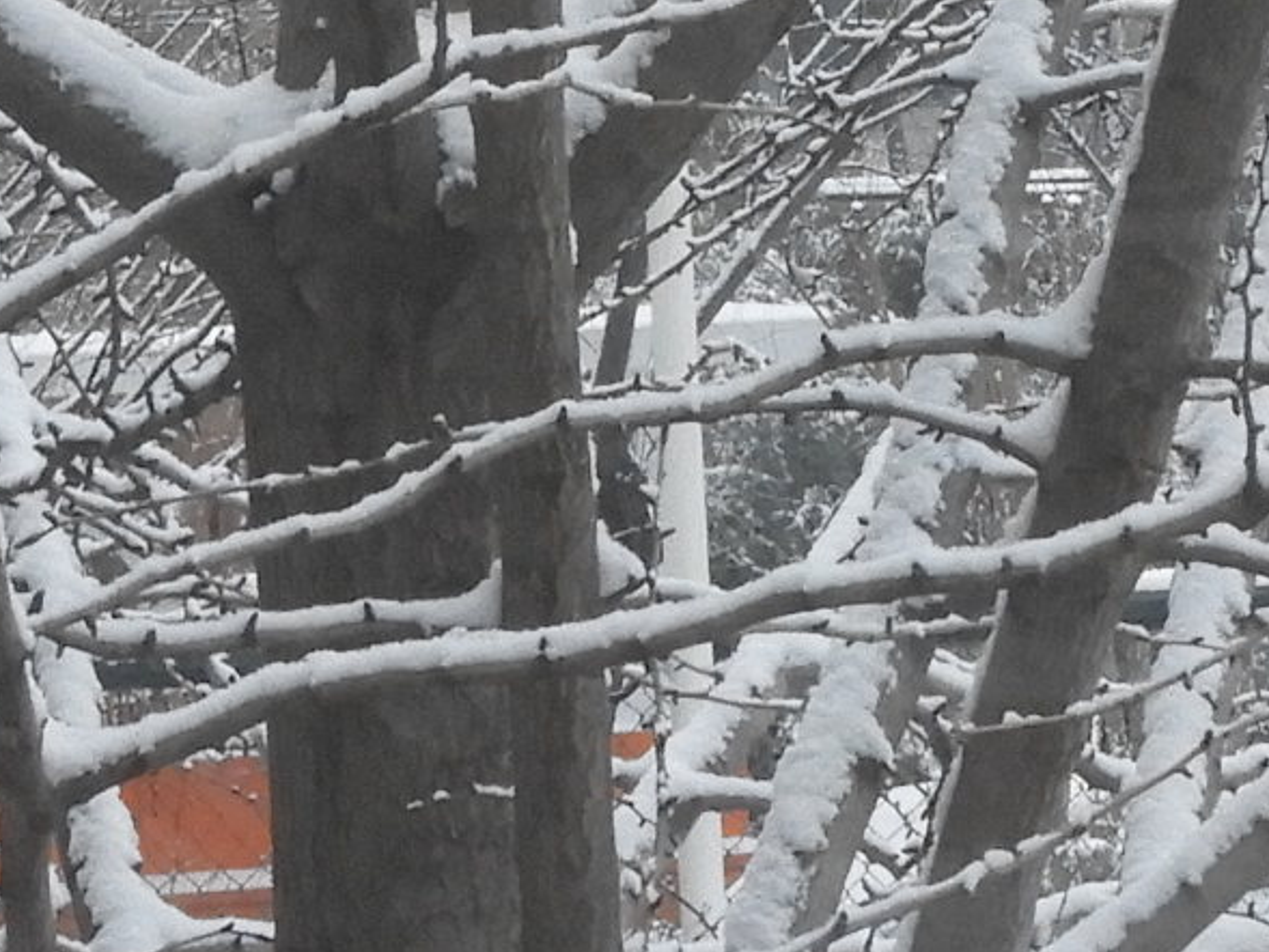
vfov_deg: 4.1
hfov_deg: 5.5
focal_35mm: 360
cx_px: 933
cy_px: -144
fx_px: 13200
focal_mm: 11.6
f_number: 4.2
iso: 400
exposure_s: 1/15
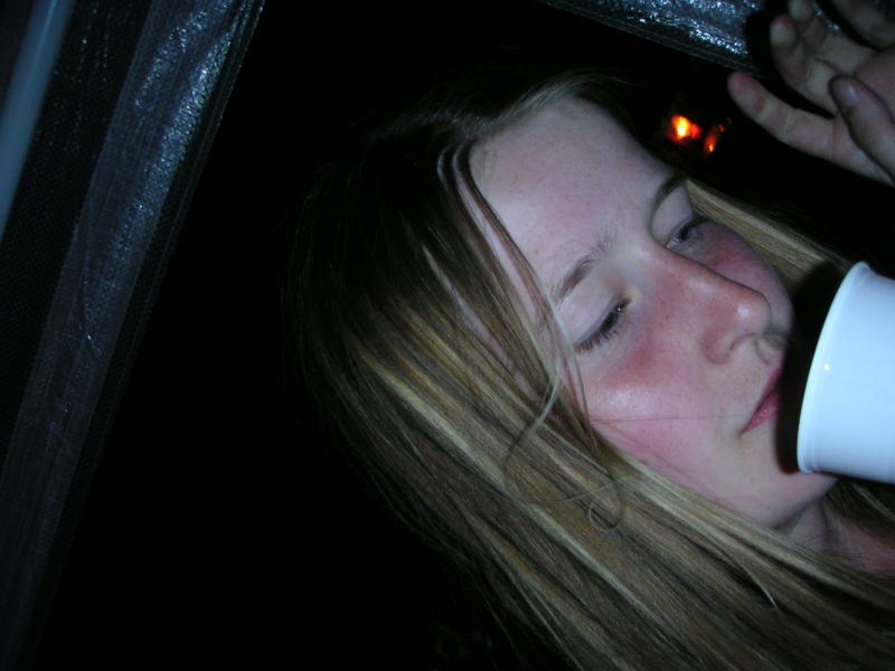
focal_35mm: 38
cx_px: 448
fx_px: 982
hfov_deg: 49.0
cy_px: 336
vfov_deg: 37.7
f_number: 2.8
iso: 160
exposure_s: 1/45
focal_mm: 6
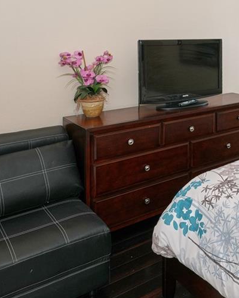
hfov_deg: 32.7
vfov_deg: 41.5
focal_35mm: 42
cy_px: 49
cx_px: 240
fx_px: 371
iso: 400
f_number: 7.1
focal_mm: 14
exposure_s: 1/200
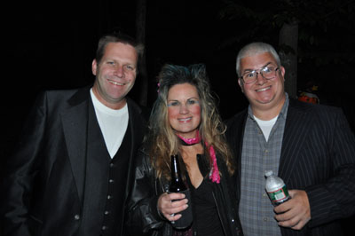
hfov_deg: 57.3
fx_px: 325
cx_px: 178
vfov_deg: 39.9
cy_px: 118
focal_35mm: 33
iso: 800
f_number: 4
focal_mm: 22
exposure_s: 1/60
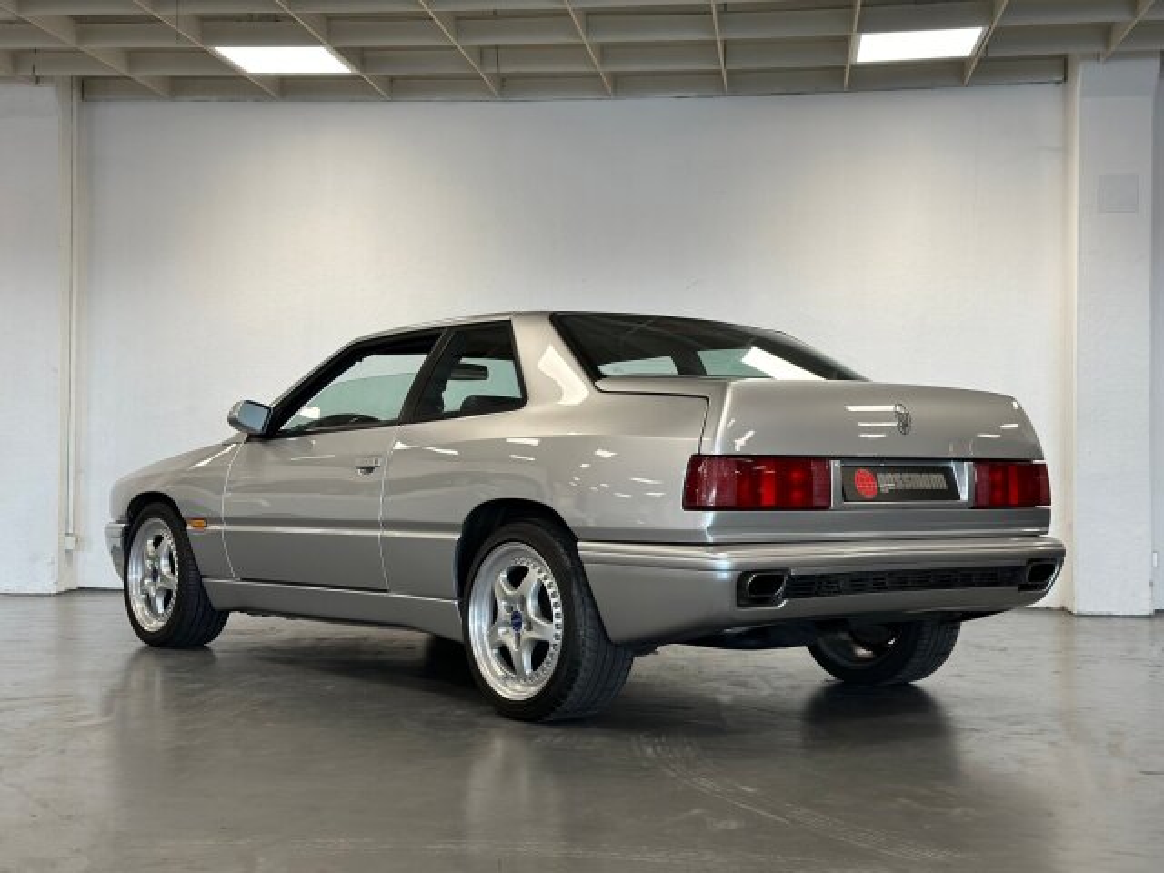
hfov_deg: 39.7
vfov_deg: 30.3
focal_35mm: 48
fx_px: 1614
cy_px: 436
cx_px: 582
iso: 125
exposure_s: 1/121
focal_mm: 6.86
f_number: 1.78
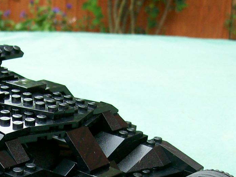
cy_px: 193
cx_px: 32
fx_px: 566
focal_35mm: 83
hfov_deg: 23.1
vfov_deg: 17.2
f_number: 2.7
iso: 80
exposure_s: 1/43.1
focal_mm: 6
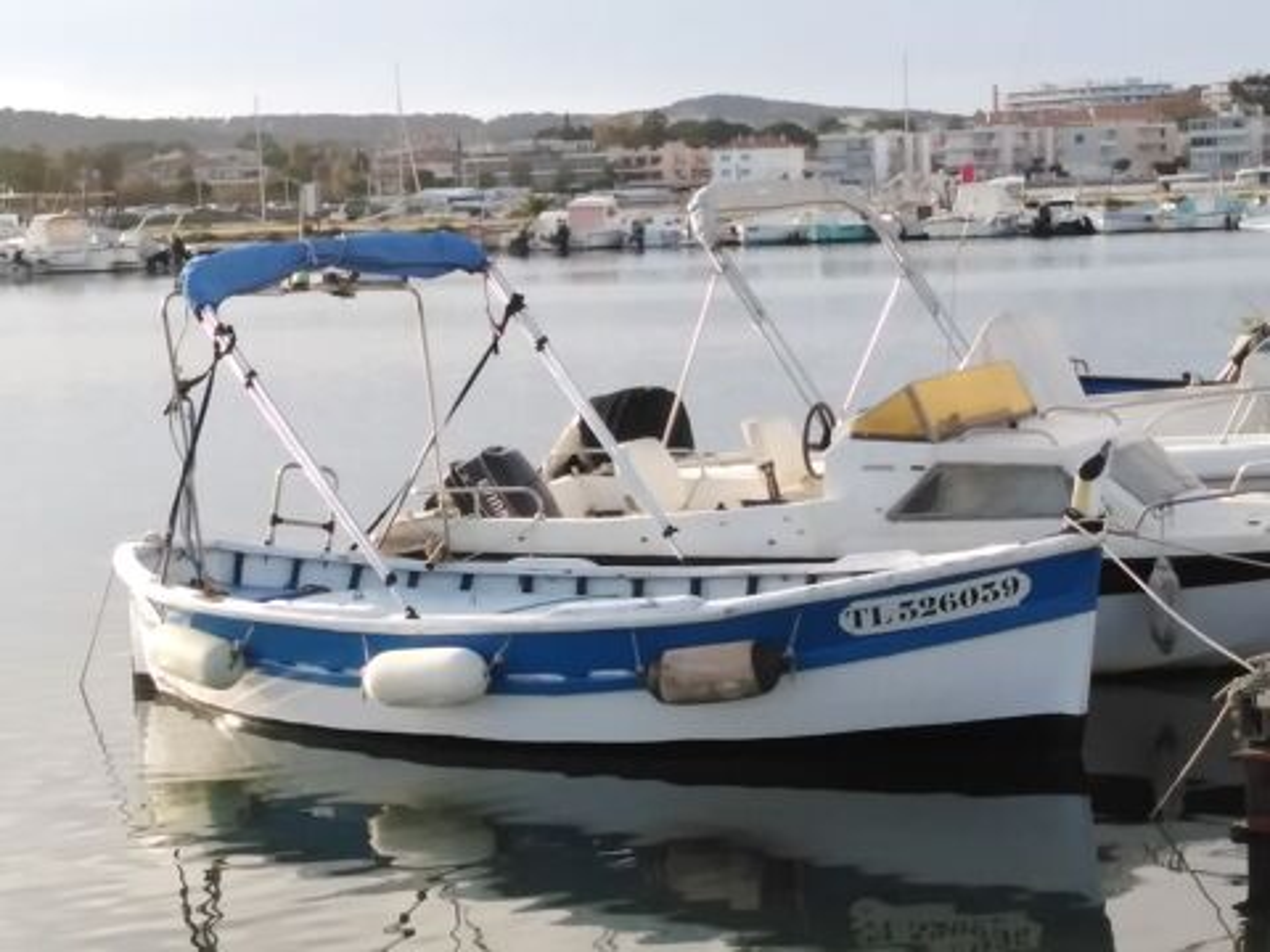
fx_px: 954
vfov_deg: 53.1
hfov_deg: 67.3
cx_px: 635
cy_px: 476
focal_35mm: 26
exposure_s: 1/718
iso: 100
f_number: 1.8
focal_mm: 3.63
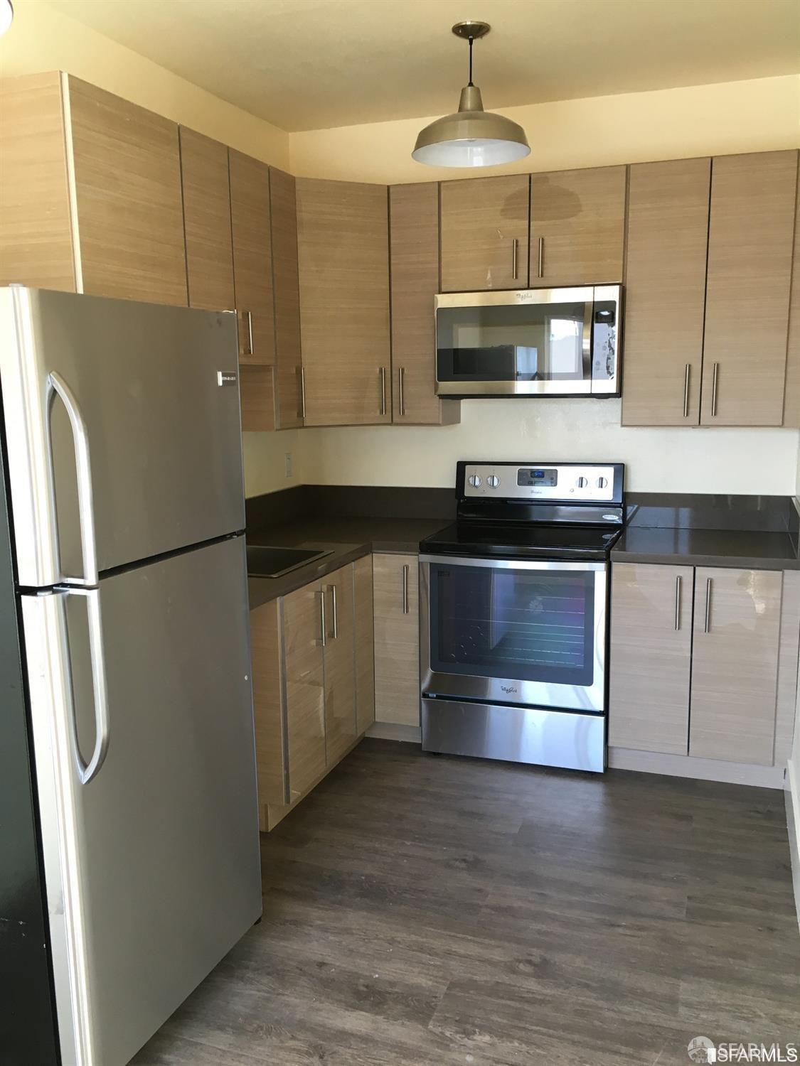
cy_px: 533
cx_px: 400
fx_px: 894
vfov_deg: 61.7
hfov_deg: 48.2
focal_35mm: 29
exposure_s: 1/30
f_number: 2.2
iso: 32
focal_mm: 4.15
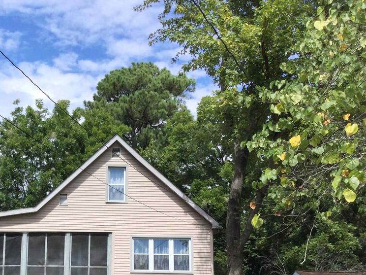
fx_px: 634
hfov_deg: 30.9
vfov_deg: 23.7
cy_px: 250
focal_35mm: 60
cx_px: 45
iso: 25
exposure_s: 1/916
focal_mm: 3.3
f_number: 2.4
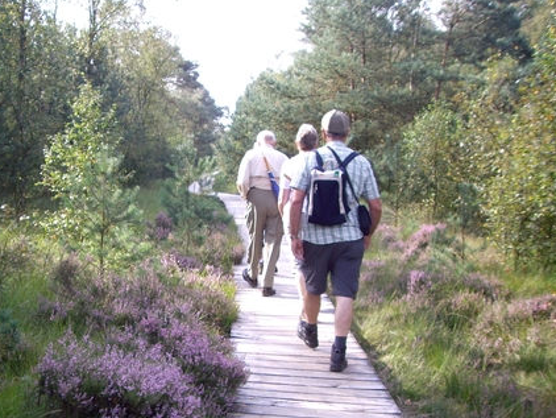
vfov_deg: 26.9
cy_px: 272
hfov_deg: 35.0
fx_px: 868
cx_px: 166
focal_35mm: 54
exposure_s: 1/80
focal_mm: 6.2
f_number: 4.3
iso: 64
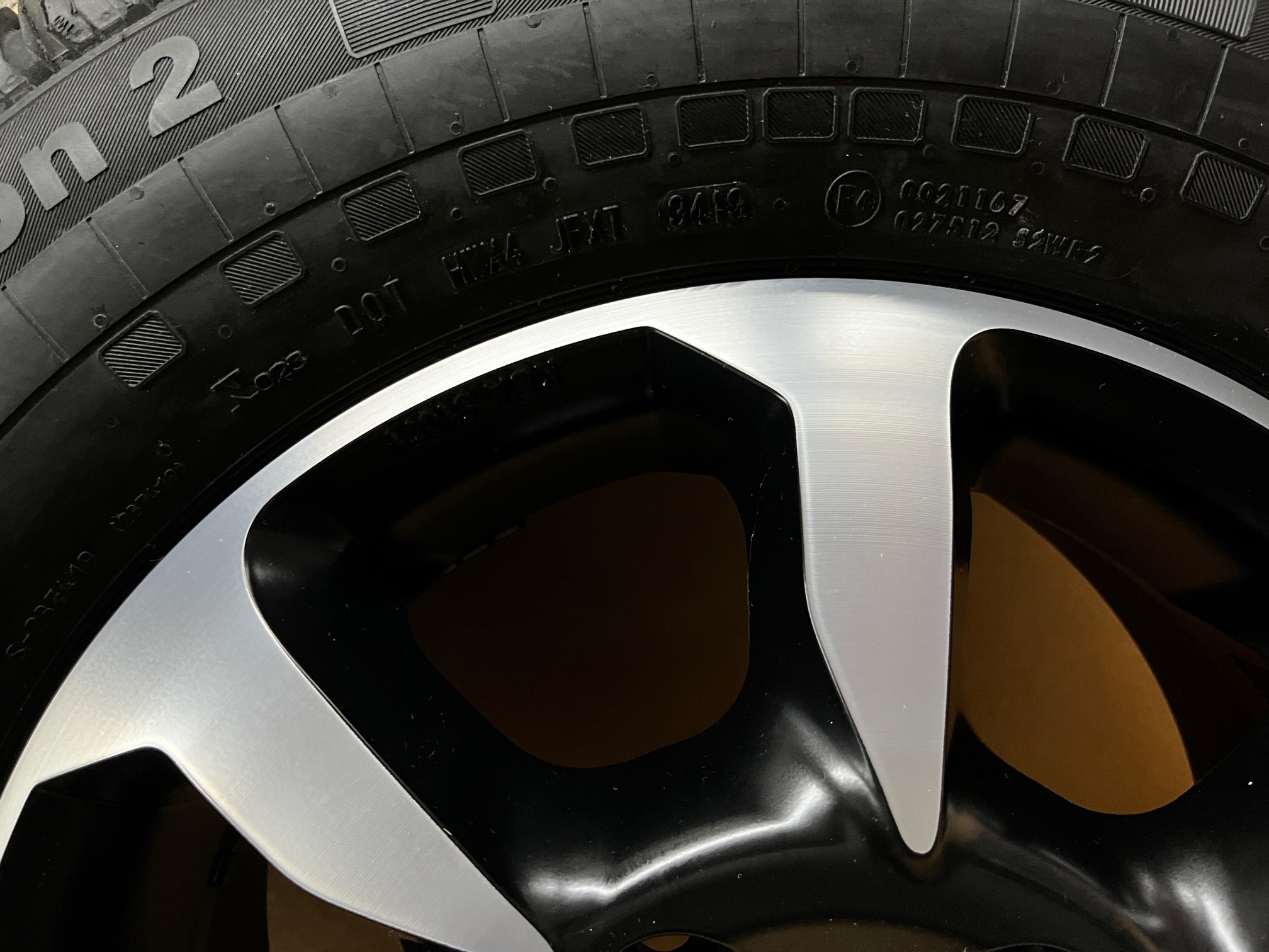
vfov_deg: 53.1
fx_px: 953
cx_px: 634
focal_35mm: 26
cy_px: 476
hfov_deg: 67.3
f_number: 1.6
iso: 250
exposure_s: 1/50
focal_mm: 5.1
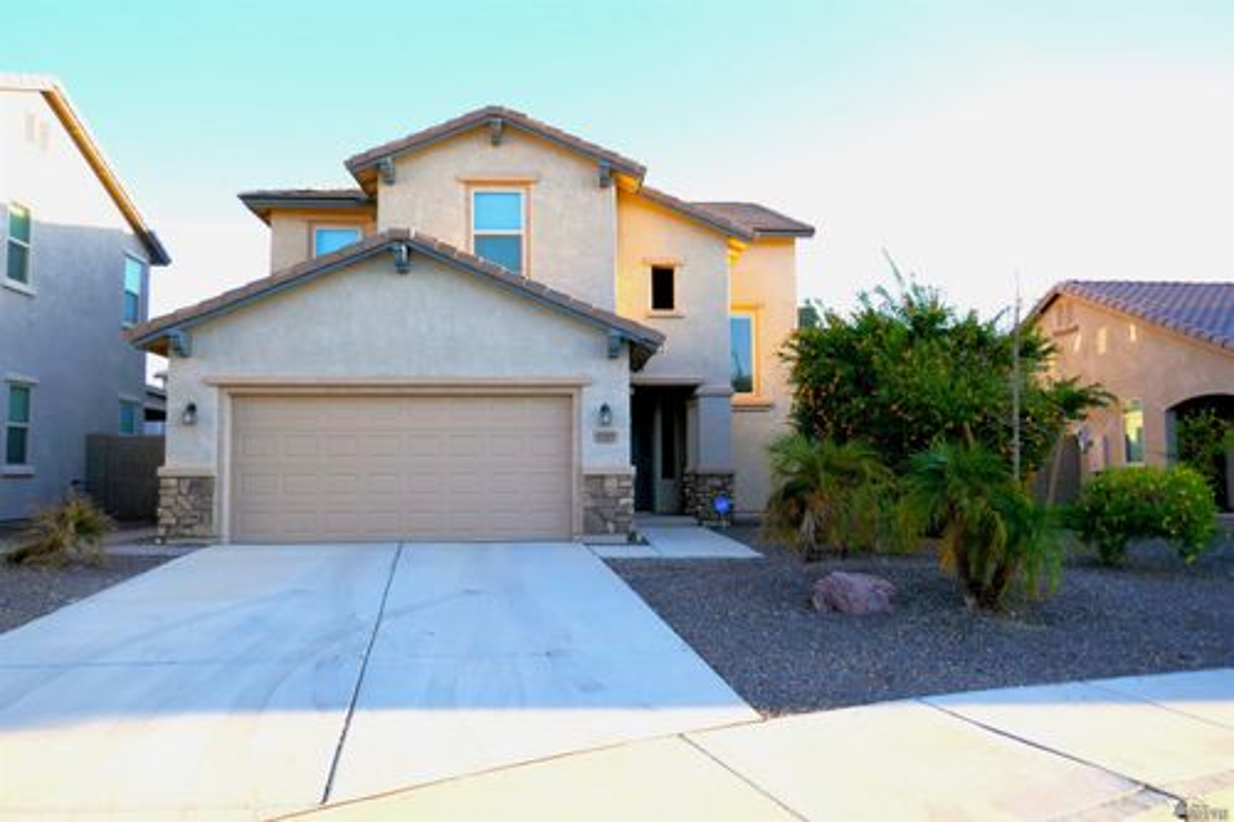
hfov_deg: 71.5
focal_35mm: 25
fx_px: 857
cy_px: 411
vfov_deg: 51.3
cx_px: 617
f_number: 2.8
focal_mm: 9.1
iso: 125
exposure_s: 1/640
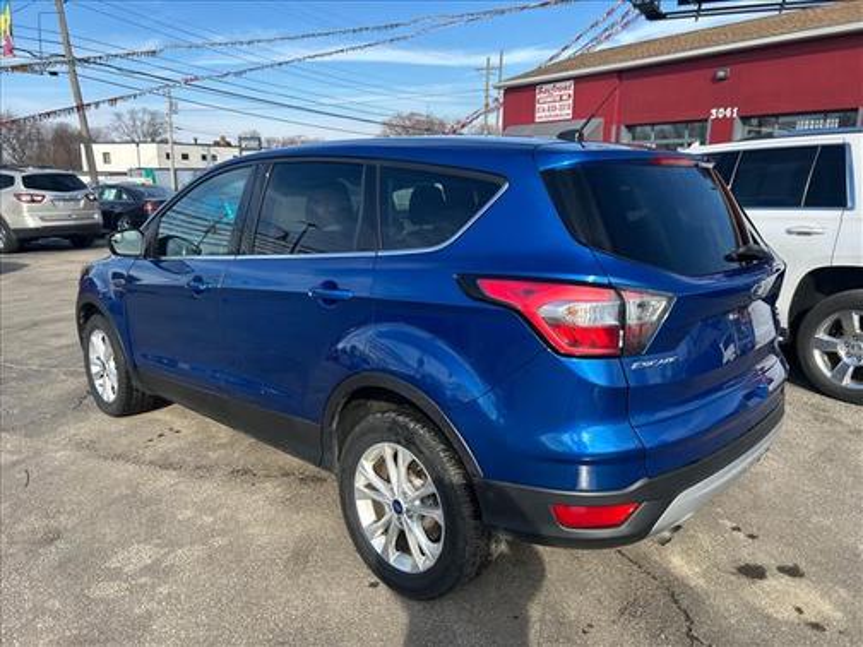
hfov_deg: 67.3
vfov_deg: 53.1
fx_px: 648
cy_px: 324
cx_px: 432
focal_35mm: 26
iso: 50
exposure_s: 1/2165
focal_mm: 5.7
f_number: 1.5
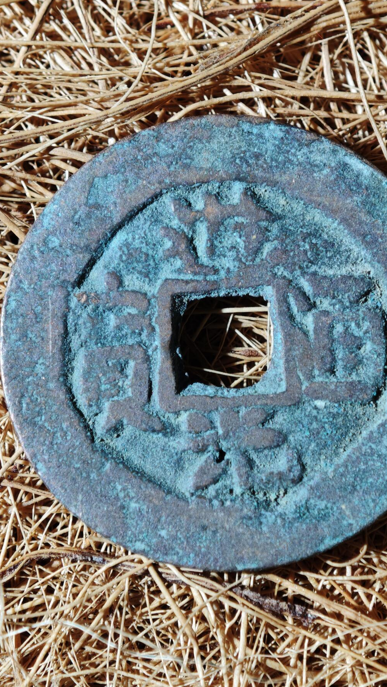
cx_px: 224
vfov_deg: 21.1
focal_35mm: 101
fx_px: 1842
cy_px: 342
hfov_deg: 12.0
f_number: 2
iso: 250
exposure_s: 1/100
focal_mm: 9
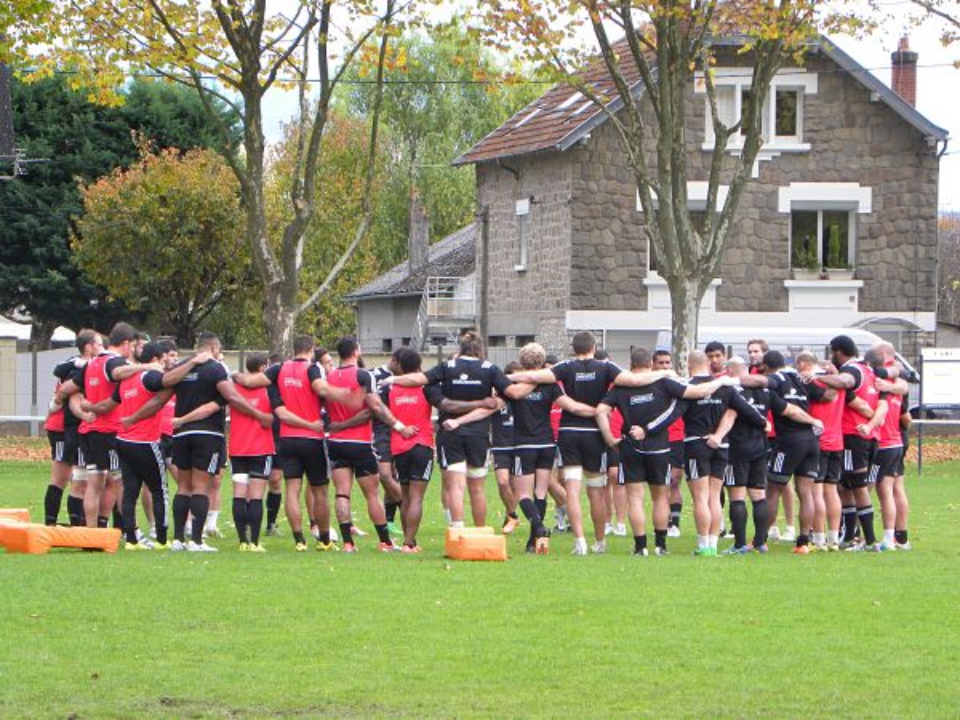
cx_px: 480
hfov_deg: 10.7
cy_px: 360
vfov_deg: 8.1
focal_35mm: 184
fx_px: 5103
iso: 77
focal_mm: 32.7
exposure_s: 1/16.1
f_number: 4.5
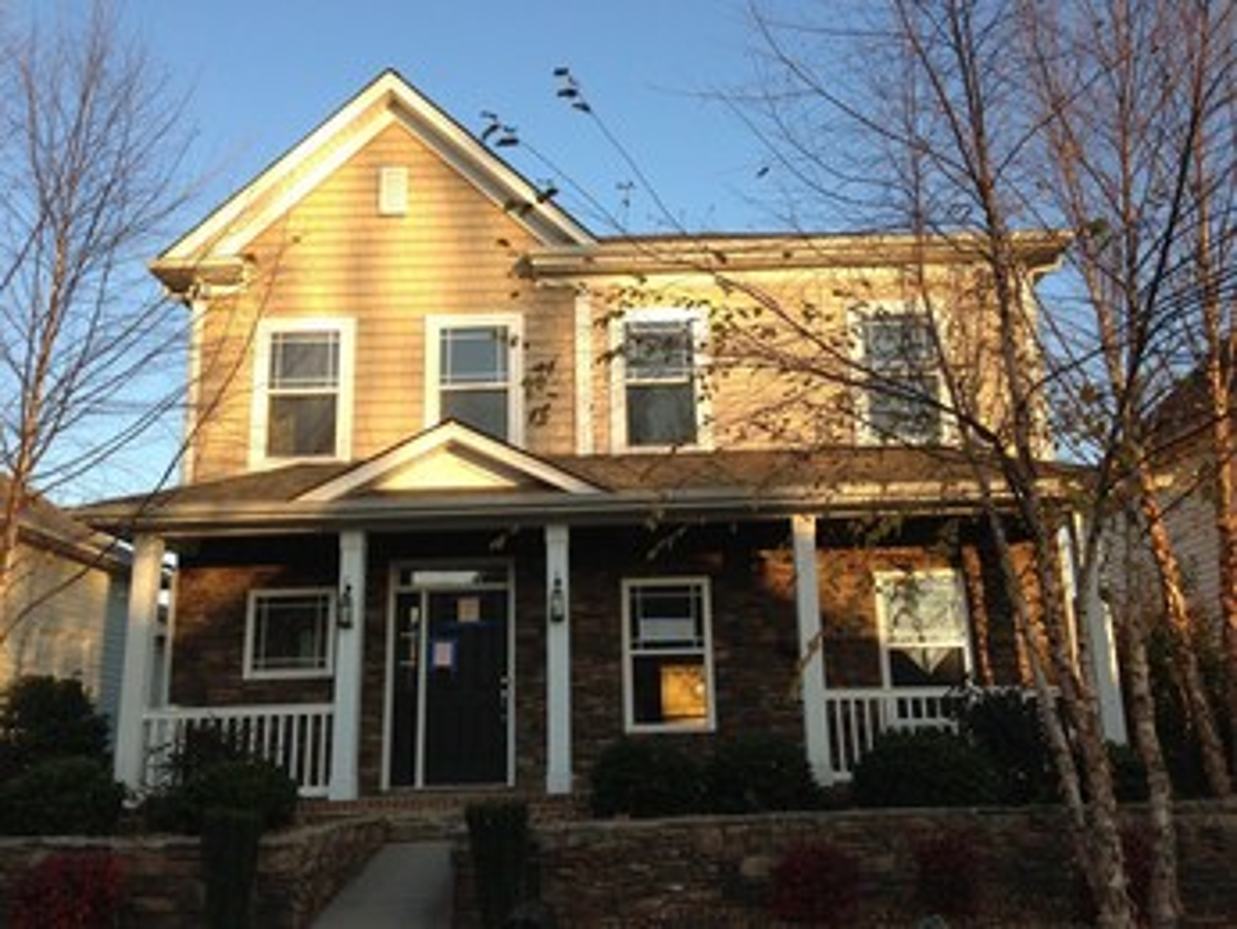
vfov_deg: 43.0
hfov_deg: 55.3
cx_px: 618
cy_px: 464
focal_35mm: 33
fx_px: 1180
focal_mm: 4.13
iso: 50
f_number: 2.4
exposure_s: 1/382
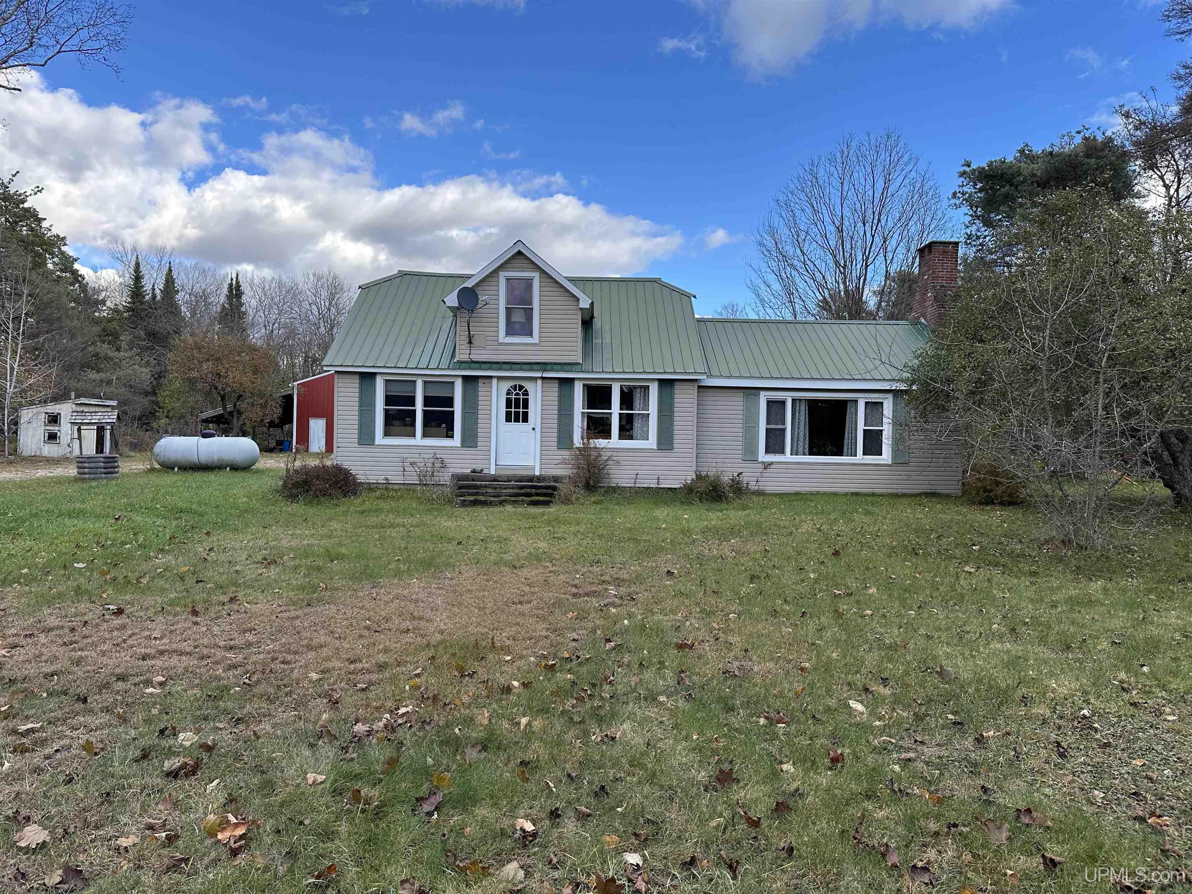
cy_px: 447
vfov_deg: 56.8
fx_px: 826
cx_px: 596
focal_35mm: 24
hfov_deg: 71.6
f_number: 1.78
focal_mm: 6.86
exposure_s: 1/1587
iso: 80
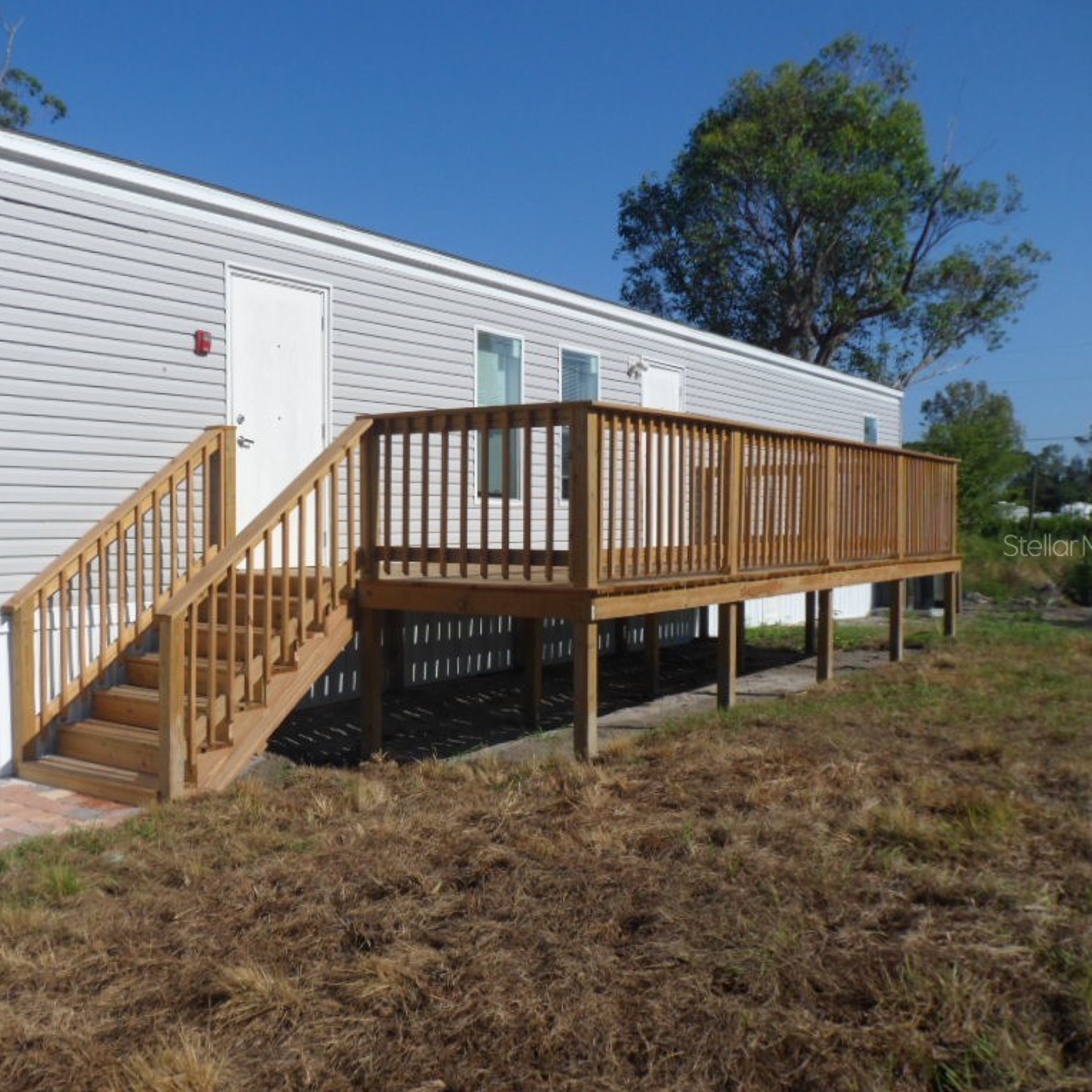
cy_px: 545
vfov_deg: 51.1
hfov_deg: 50.6
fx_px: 1142
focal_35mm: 32
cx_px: 406
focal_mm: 4.9
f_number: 9.2
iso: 80
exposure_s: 1/250
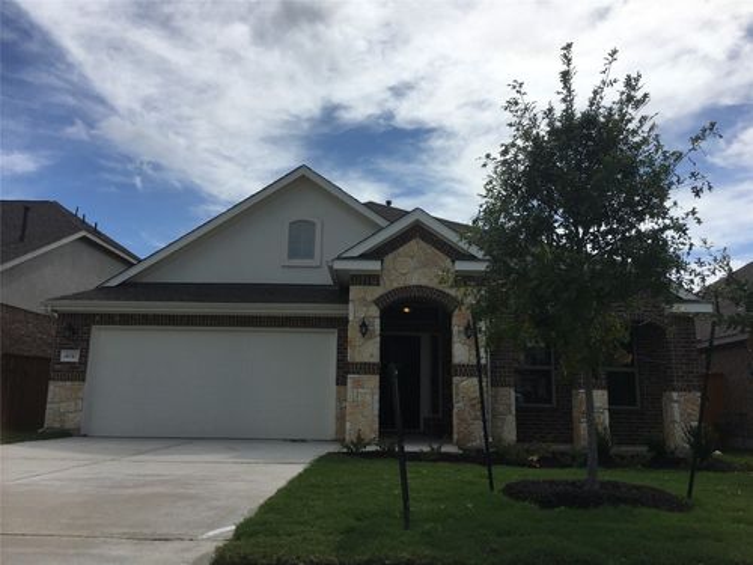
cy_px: 282
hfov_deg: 61.7
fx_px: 631
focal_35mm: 29
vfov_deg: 48.2
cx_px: 376
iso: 25
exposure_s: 1/3205
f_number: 2.2
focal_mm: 4.15
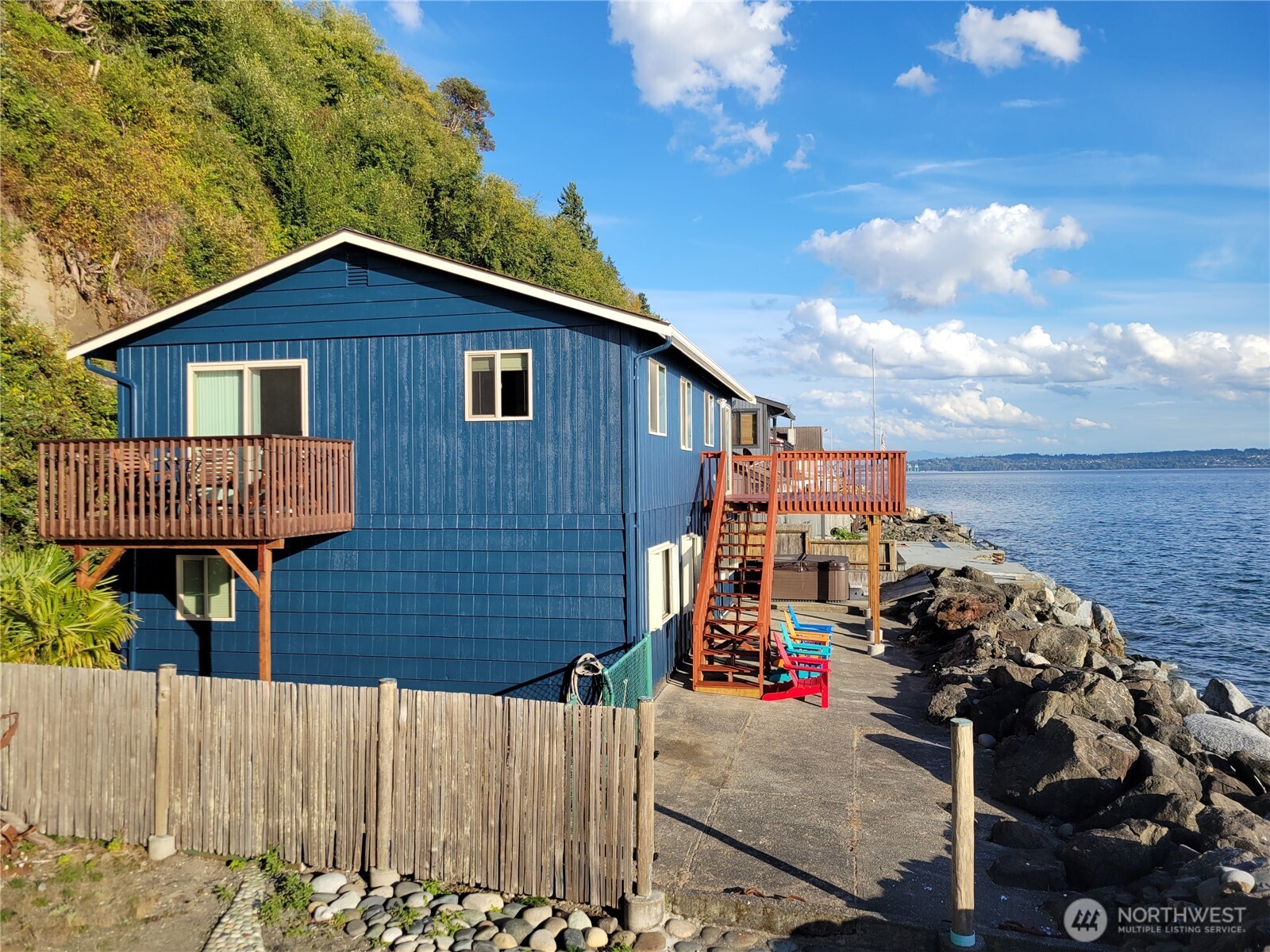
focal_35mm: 26
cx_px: 635
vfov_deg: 53.1
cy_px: 476
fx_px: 954
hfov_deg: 67.3
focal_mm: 5.4
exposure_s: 1/1584
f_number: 1.8
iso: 40
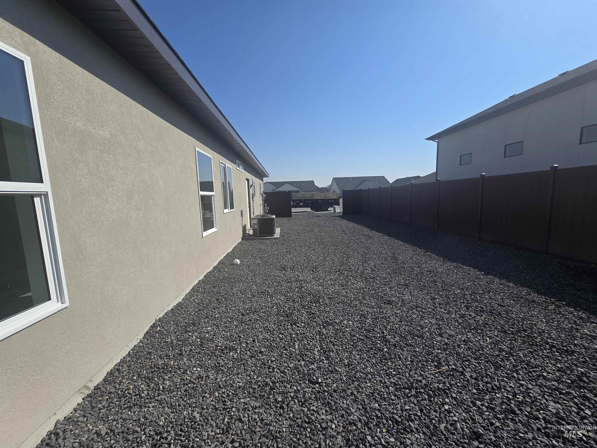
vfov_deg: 89.9
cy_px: 224
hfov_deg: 106.2
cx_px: 298
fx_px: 224
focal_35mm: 13
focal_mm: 2.2
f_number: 2.2
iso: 50
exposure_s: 1/3427
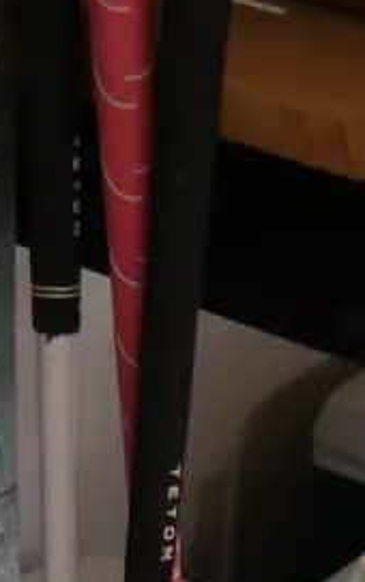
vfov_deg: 15.6
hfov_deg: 11.7
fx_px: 1778
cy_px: 1089
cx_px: 263
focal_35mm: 112
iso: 320
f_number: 3.5
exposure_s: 1/60
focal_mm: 14
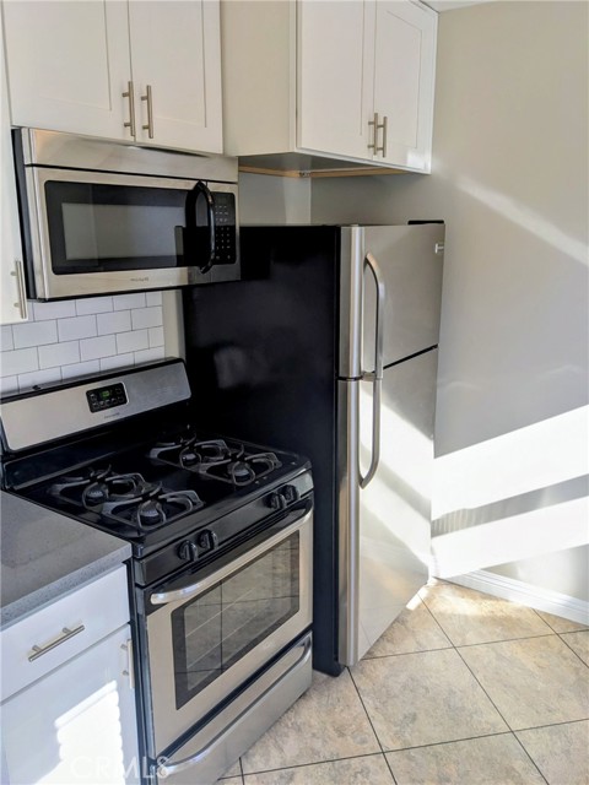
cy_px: 392
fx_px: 613
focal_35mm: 27
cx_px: 294
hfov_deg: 51.4
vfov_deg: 65.3
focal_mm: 4.38
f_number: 1.73
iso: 55
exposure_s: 1/187
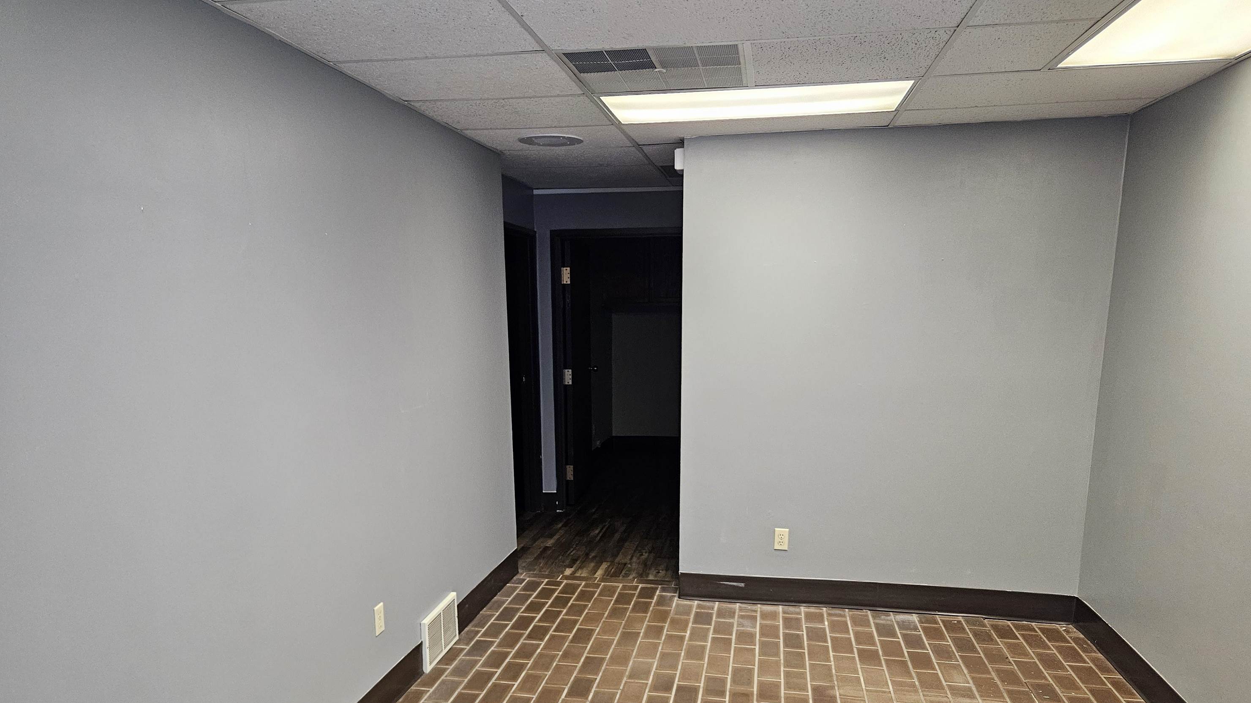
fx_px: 862
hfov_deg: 71.9
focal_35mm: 26
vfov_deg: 43.8
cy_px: 466
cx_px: 622
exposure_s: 1/120
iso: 500
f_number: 1.8
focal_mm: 5.4
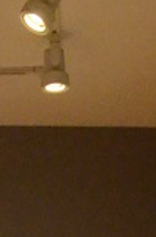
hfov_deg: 10.5
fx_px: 851
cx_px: 59
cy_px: 425
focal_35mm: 130
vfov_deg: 14.1
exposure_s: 1/160
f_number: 4.5
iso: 6400
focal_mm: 12
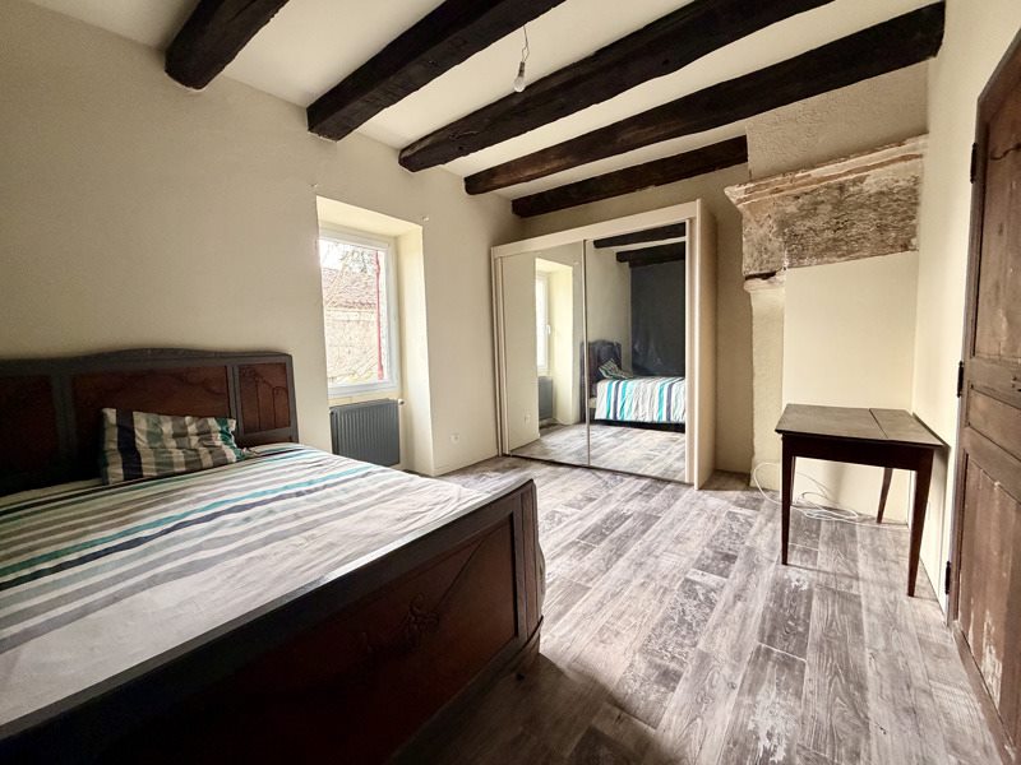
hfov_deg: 102.1
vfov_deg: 85.7
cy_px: 382
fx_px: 413
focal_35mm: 14
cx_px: 510
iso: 400
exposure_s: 1/60
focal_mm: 2.22
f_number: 2.2
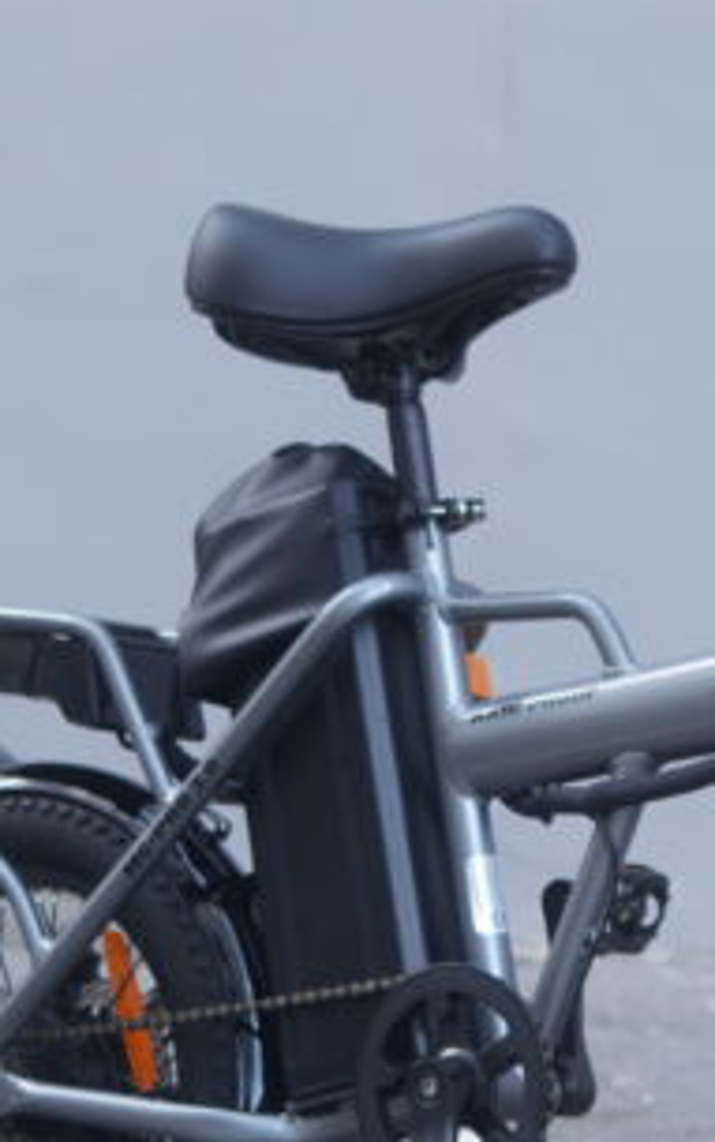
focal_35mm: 123
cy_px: 842
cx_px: 676
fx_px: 3829
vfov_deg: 16.9
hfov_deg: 10.6
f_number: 1.8
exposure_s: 1/250
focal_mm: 24
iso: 100
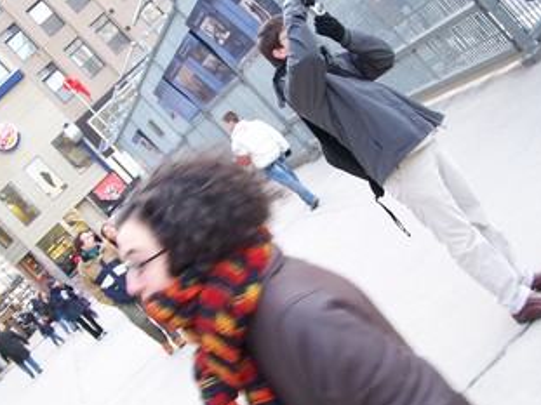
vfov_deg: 26.5
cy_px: 153
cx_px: 259
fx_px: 859
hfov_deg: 34.9
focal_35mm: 55
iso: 100
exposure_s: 1/30
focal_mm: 6.3
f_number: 2.8
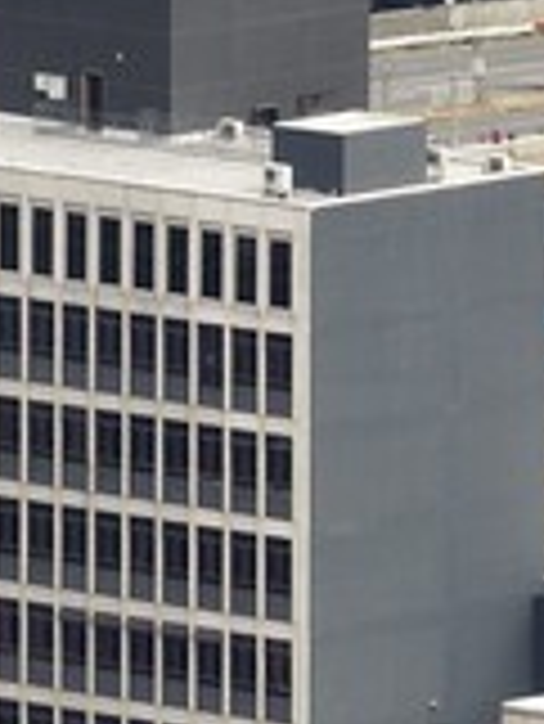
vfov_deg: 1.5
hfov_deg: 1.1
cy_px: -836
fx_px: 27894
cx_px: -2513
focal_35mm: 1333
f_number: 9
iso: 200
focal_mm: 140
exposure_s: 1/400
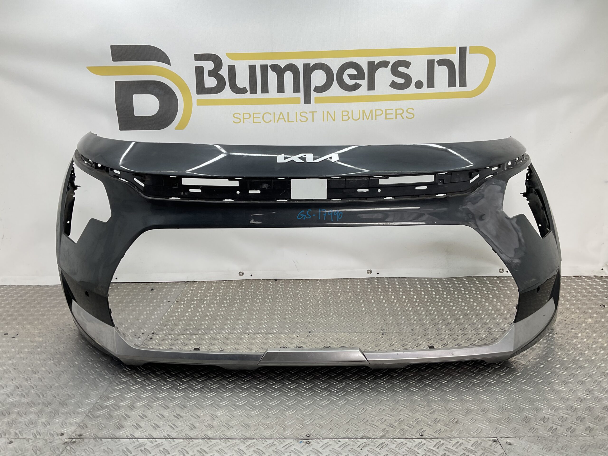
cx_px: 304
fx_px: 509
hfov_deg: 61.7
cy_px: 228
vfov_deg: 48.2
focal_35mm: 29
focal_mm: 3
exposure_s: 1/120
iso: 20
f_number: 1.8
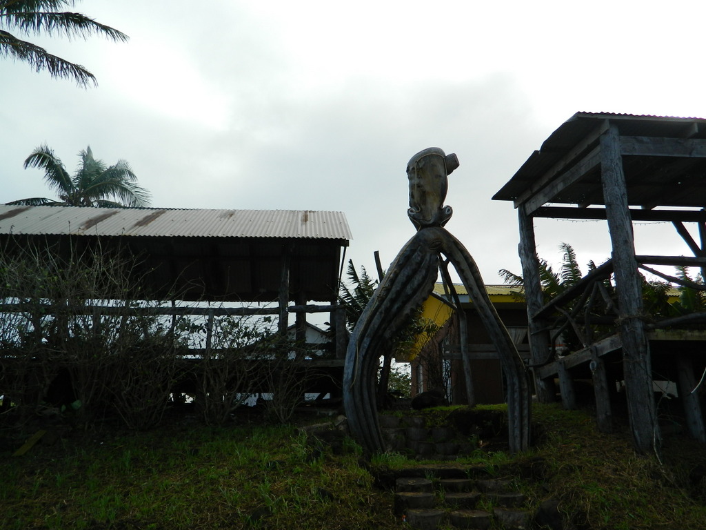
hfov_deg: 58.4
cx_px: 353
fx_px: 632
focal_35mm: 31
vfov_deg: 45.4
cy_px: 265
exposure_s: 1/640
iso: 80
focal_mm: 5.6
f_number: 3.2
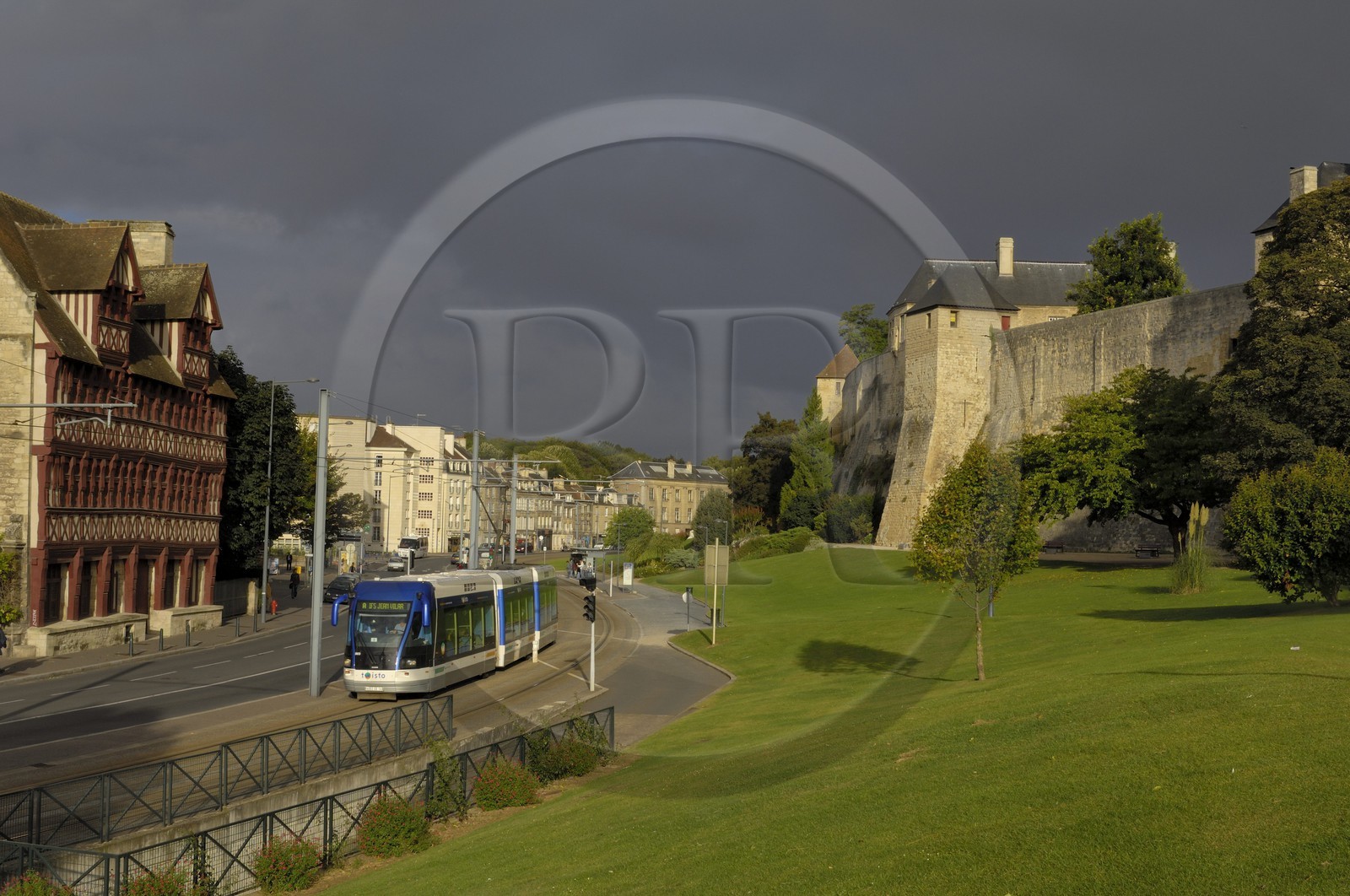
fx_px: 1573
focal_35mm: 42
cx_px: 675
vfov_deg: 31.8
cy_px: 448
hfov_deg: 46.5
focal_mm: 28
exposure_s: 1/160
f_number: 11
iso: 100
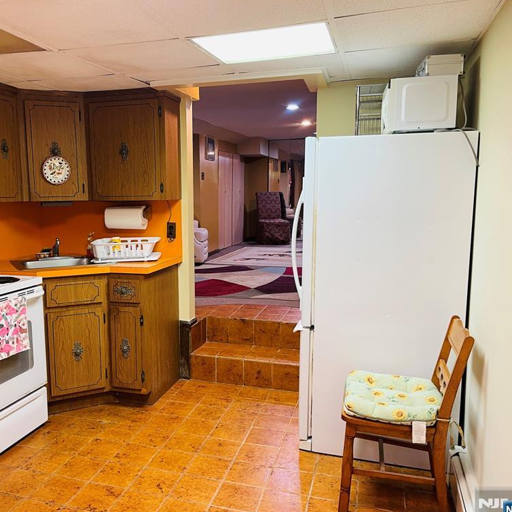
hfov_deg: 53.5
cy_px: 259
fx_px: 502
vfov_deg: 54.0
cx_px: 196
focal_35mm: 30
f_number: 1.6
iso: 125
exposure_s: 1/60
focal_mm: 5.1
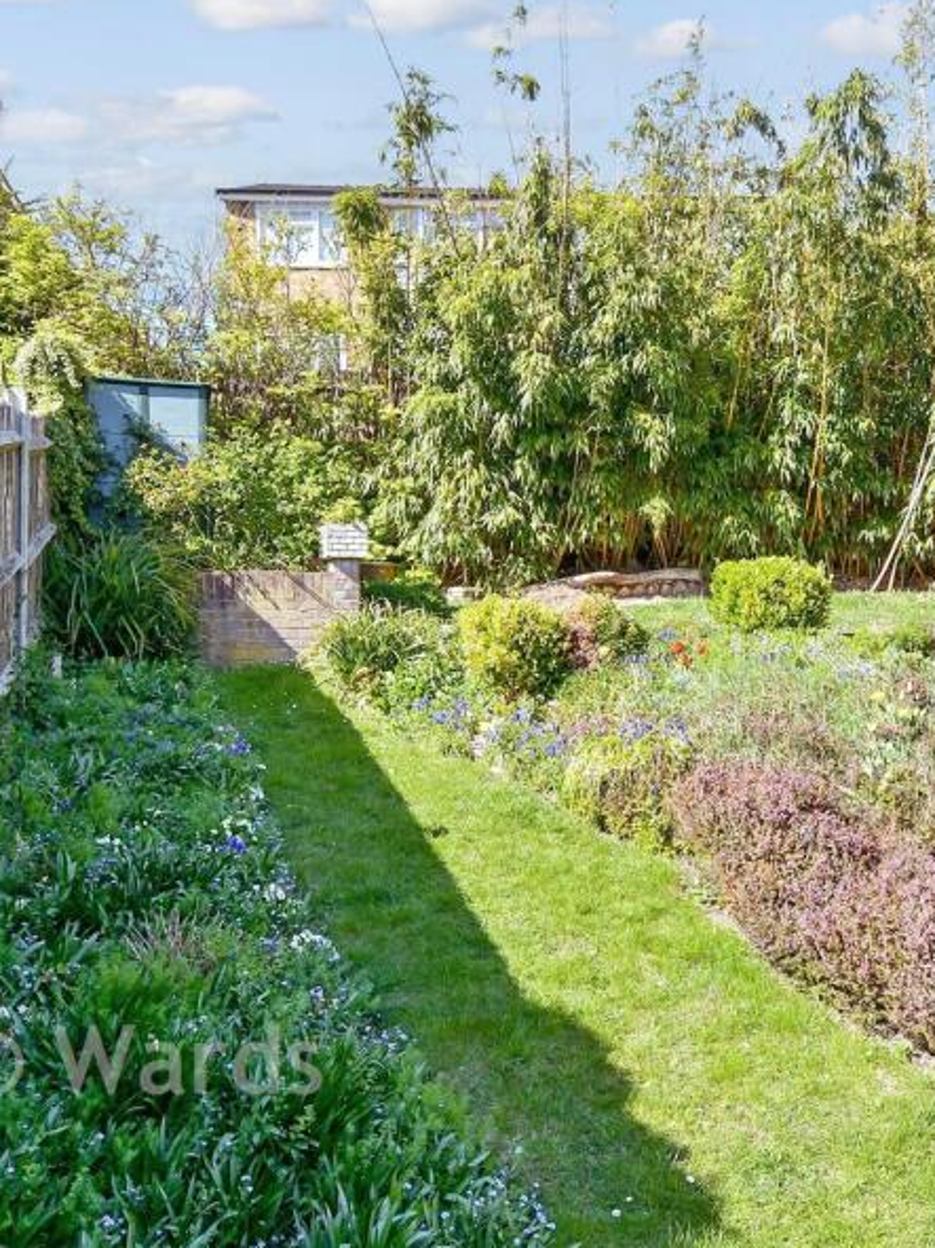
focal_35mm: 25
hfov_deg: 53.2
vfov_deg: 69.3
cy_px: 567
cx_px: 659
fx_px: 901
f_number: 8
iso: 160
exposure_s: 1/250
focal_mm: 10
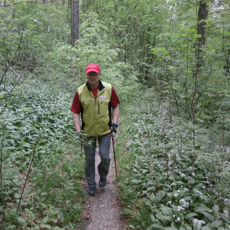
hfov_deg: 52.1
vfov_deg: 52.5
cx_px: 90
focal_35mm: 31
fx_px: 233
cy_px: 115
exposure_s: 1/60
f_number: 2.8
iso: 100
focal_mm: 4.7
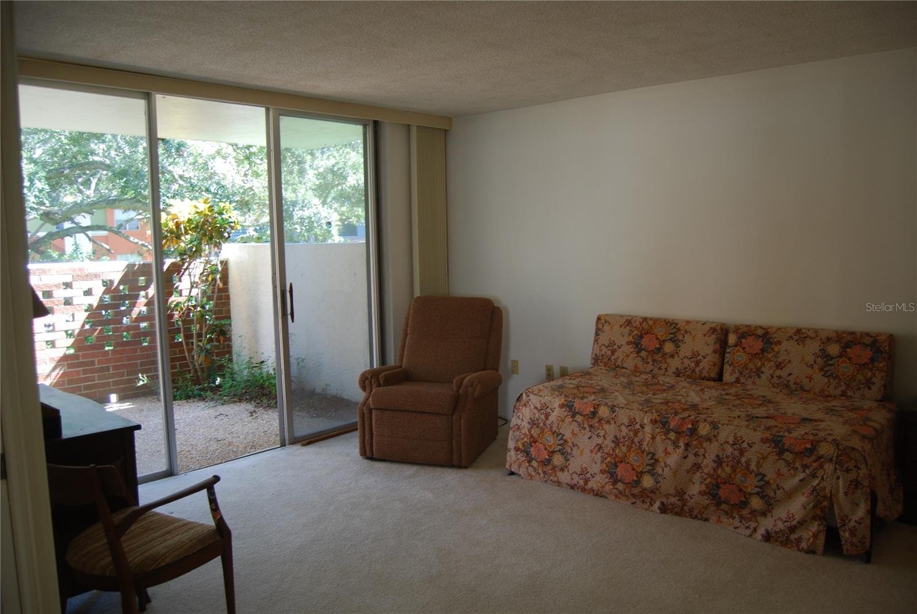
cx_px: 458
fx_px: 688
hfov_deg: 67.3
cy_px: 307
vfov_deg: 48.0
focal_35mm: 27
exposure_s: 1/50
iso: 200
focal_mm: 18
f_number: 3.5
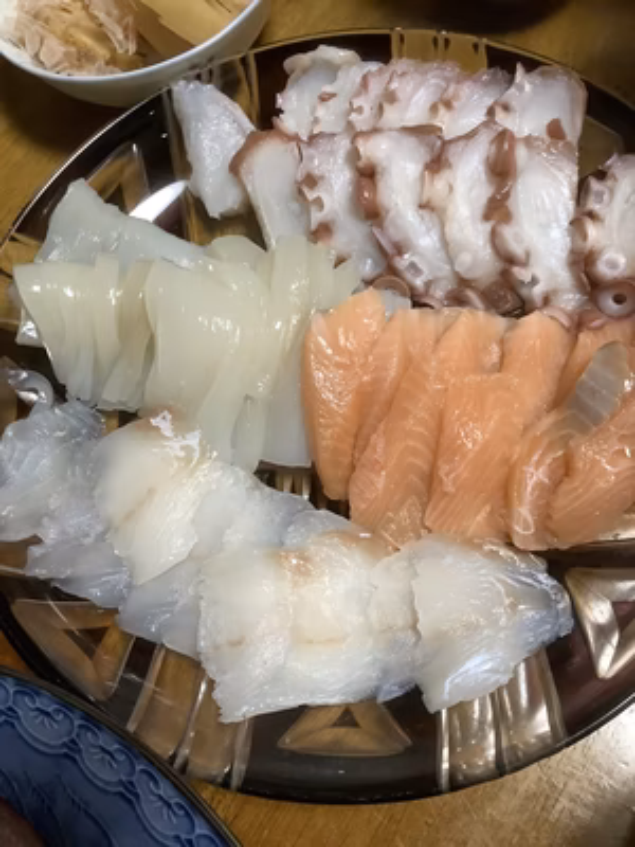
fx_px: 758
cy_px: 424
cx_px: 318
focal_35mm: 31
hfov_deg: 45.4
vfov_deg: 58.4
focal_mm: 3.3
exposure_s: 1/60
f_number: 2.4
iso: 250
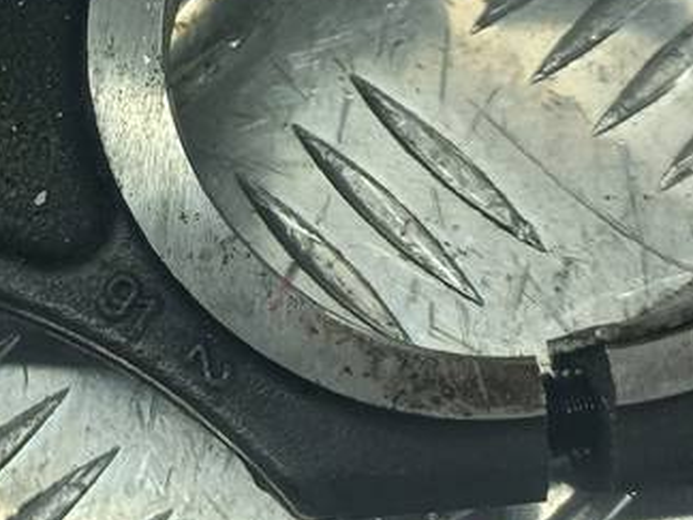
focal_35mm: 79
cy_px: 36
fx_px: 1582
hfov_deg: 23.8
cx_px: 28
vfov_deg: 18.3
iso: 40
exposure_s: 1/50
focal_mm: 4.6
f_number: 1.8
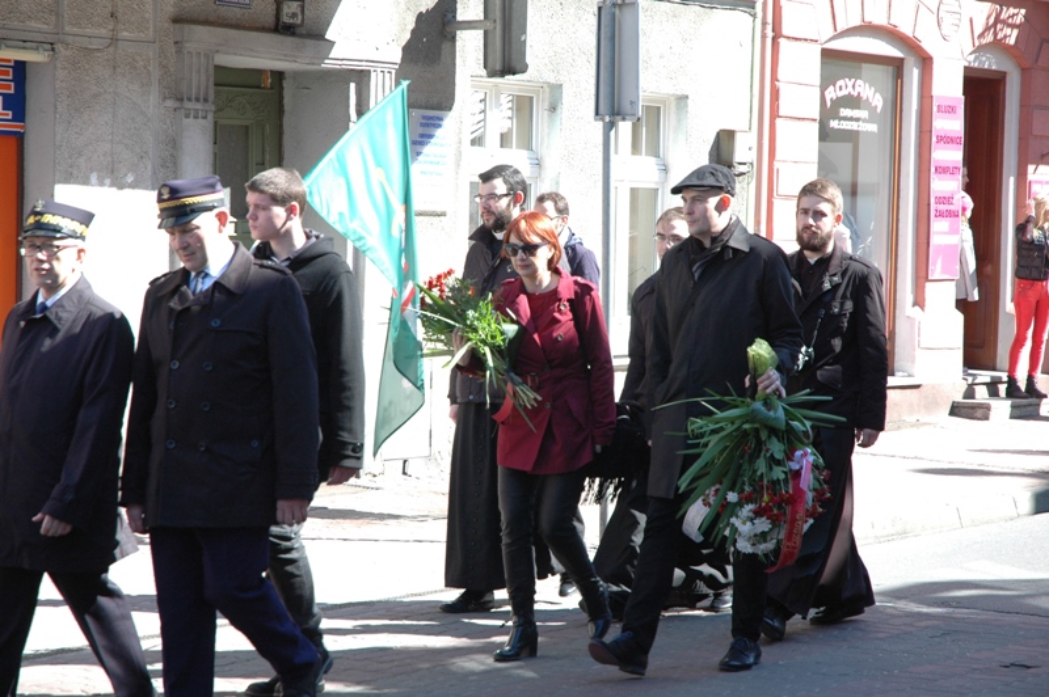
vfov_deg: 13.0
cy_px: 348
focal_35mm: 105
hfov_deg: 19.5
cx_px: 524
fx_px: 3057
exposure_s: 1/250
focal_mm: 70
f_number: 5
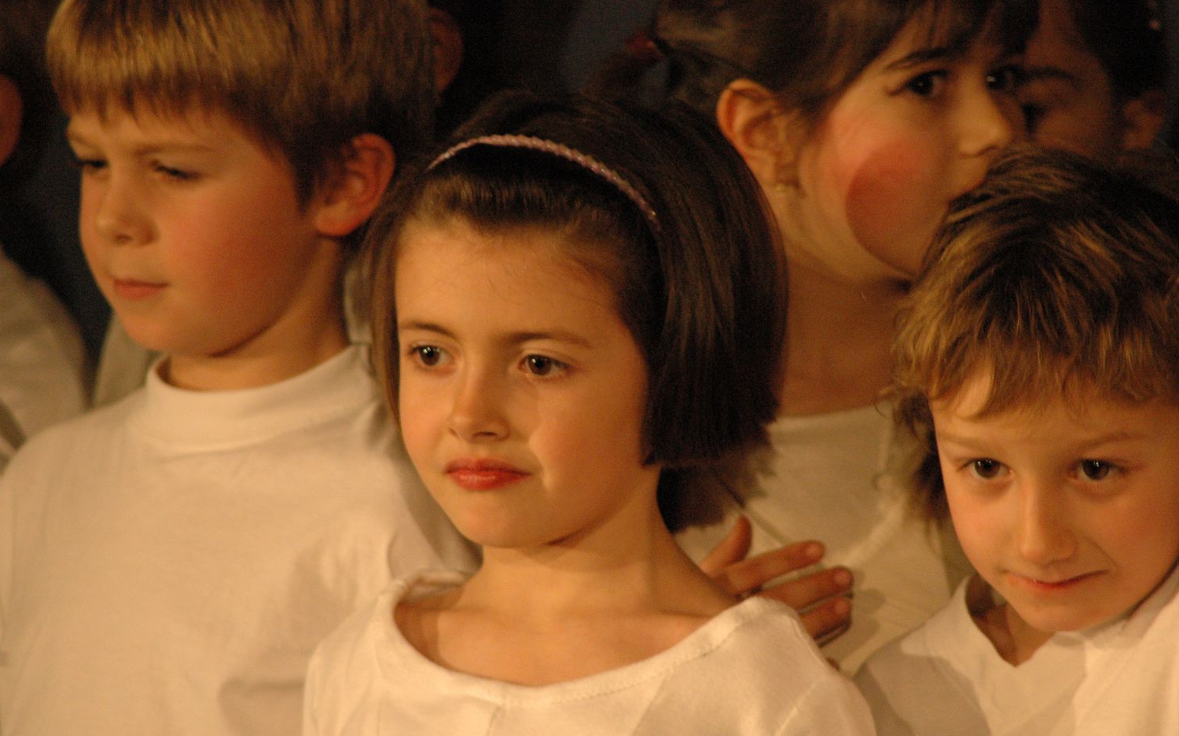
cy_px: 362
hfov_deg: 5.5
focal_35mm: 383
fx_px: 12305
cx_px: 589
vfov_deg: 3.4
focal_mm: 250
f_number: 5.3
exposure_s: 1/40
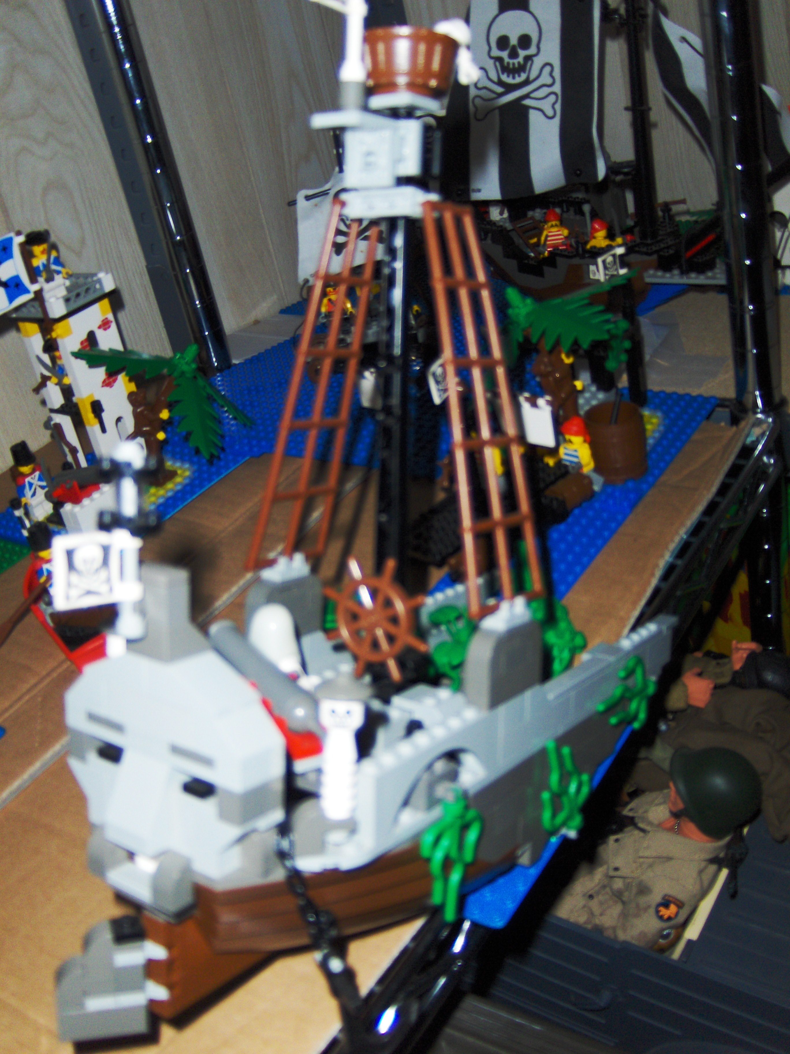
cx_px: 395
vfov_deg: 52.6
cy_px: 527
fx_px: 1065
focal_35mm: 35
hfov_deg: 40.7
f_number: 2.8
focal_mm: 7.5
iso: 100
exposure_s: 1/60
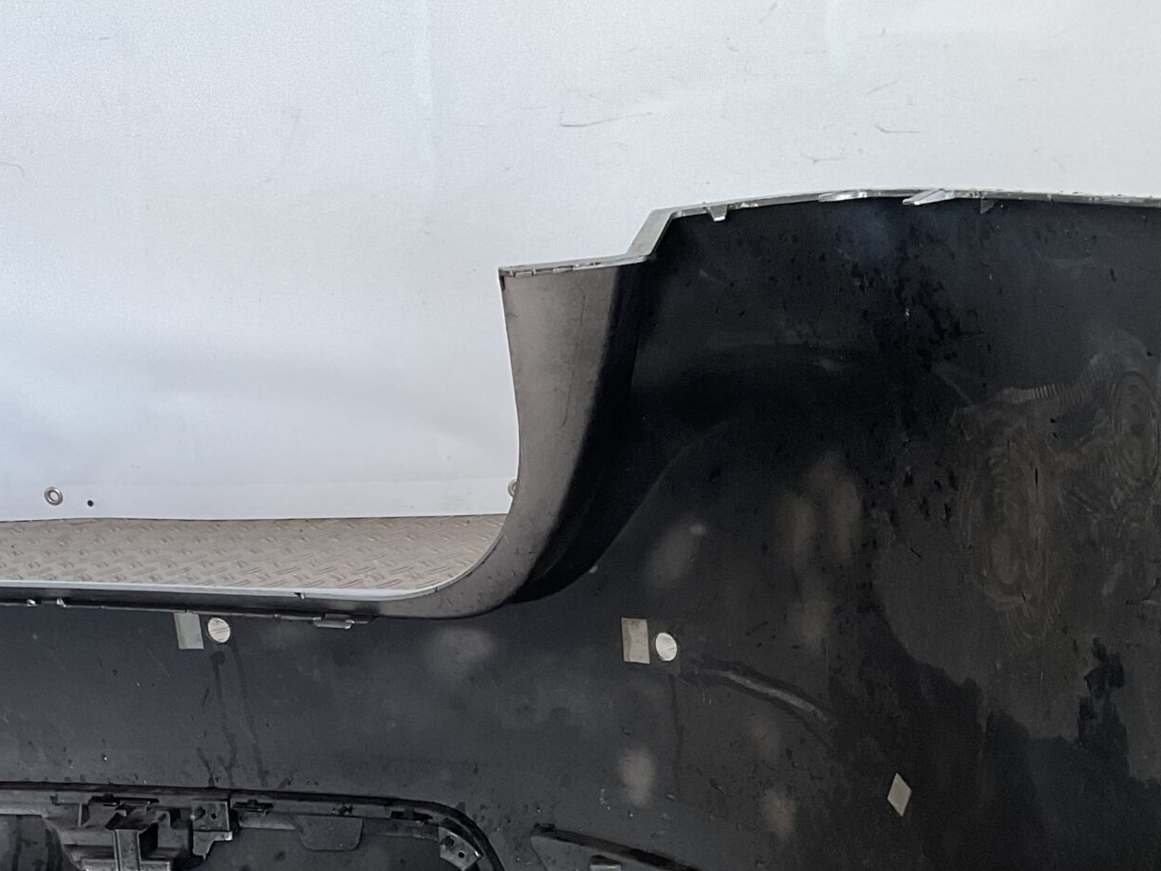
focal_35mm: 60
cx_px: 417
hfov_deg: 32.0
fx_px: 2013
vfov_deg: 23.7
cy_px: 808
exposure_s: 1/50
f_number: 1.8
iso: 40
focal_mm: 3
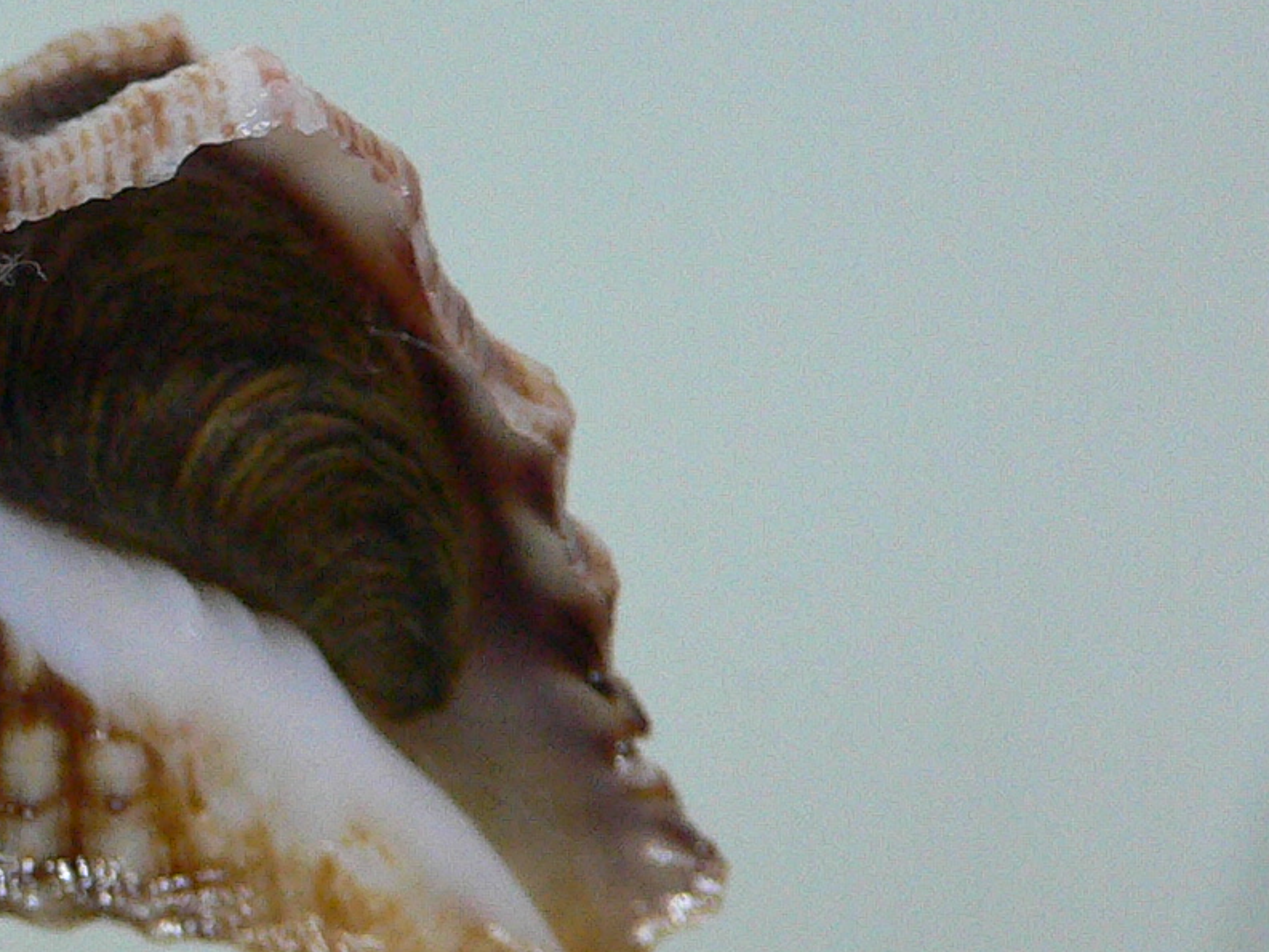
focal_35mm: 89
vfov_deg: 16.6
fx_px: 3263
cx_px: -288
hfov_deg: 20.5
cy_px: 466
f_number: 2.8
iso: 200
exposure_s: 1/50
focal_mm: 4.6
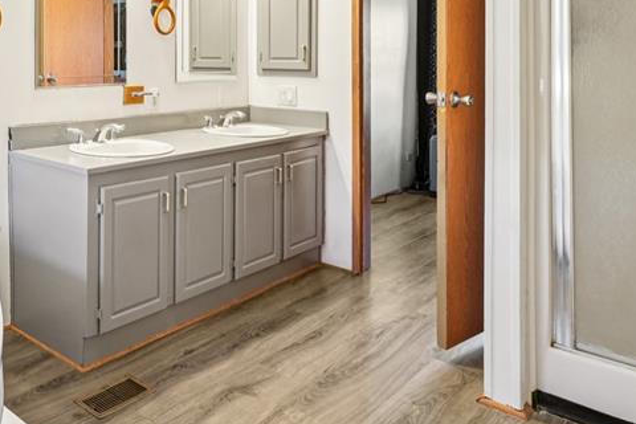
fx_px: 565
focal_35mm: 32
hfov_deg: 49.4
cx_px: 19
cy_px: 61
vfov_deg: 38.9
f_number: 8
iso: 800
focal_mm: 10
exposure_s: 1/5
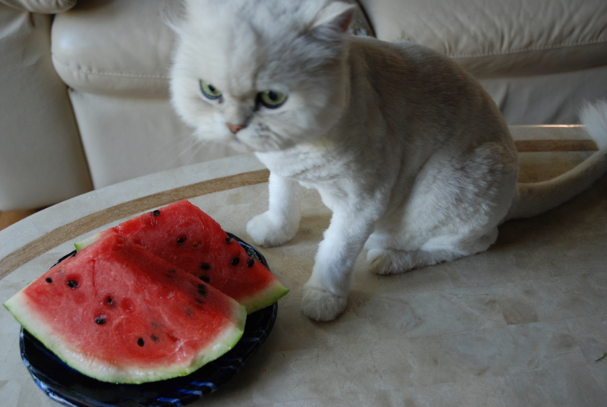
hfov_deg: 47.9
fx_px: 684
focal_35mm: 40
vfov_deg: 33.1
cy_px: 204
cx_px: 304
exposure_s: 1/25
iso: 400
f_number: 3.8
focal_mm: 27
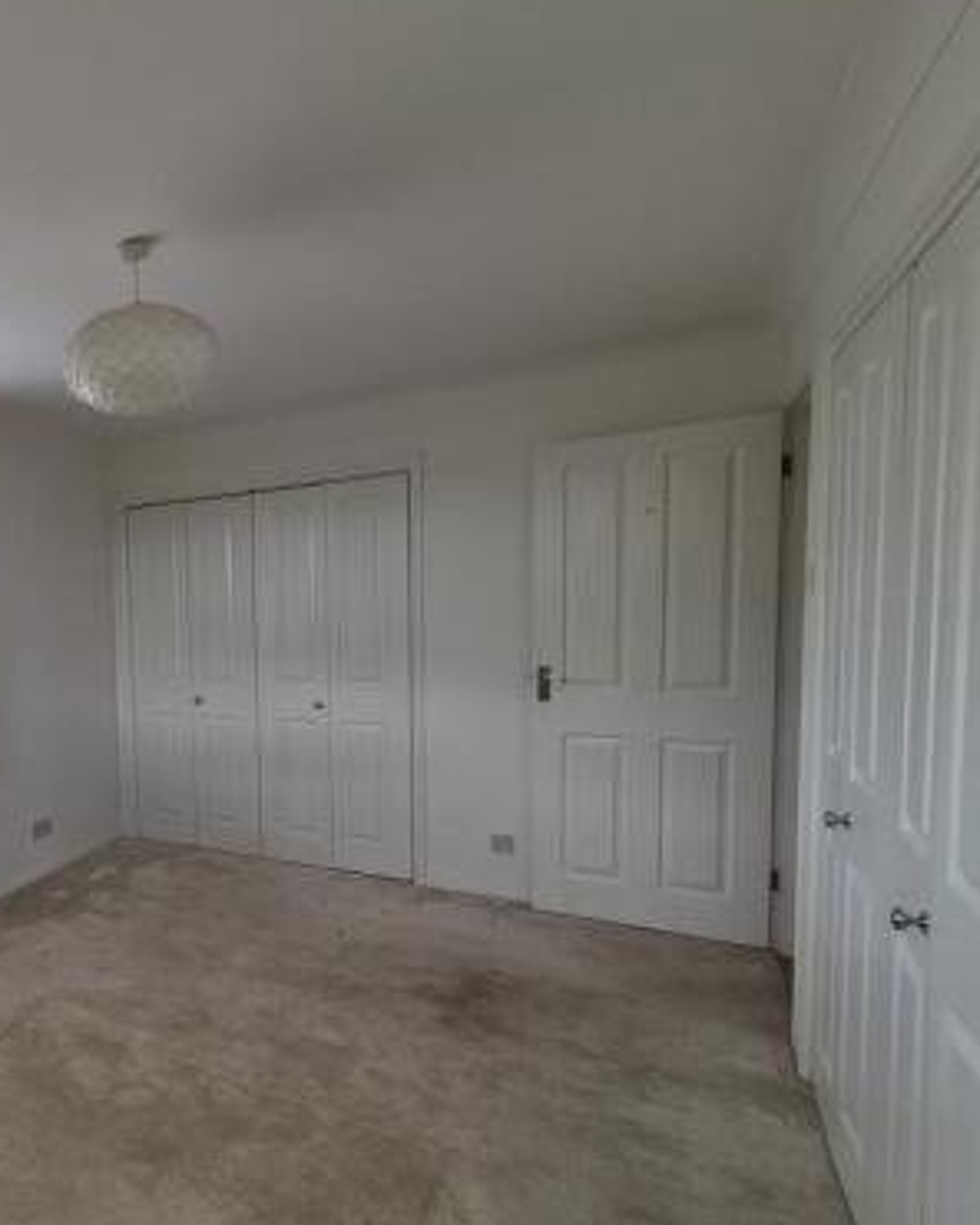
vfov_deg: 80.1
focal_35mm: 20
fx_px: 725
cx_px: 22
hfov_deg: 54.6
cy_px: 684
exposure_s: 1/100
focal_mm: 2.2
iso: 50
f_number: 2.2
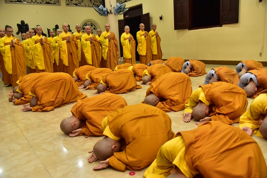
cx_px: 134
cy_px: 89
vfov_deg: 46.4
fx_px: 208
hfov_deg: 65.5
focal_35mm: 28
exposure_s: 1/40
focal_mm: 28
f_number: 4
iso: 800
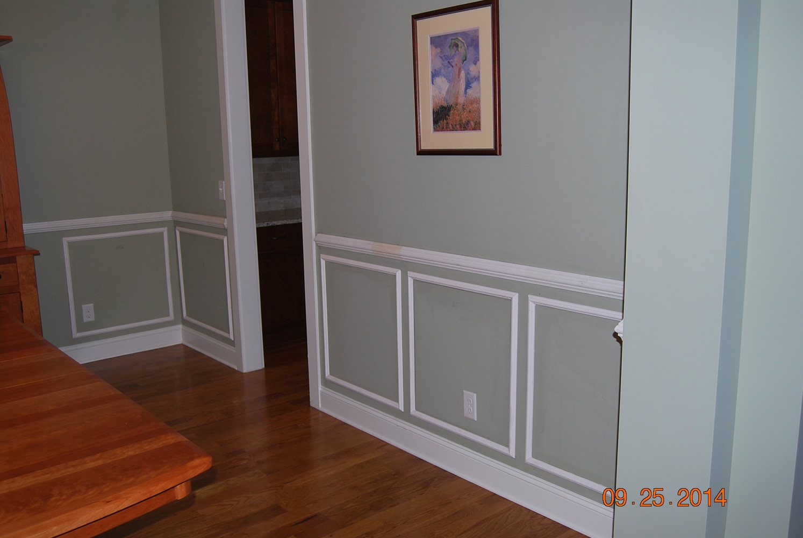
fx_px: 737
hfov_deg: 57.2
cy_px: 269
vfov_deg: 40.1
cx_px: 402
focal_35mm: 33
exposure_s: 1/60
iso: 200
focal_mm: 22
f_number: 3.8
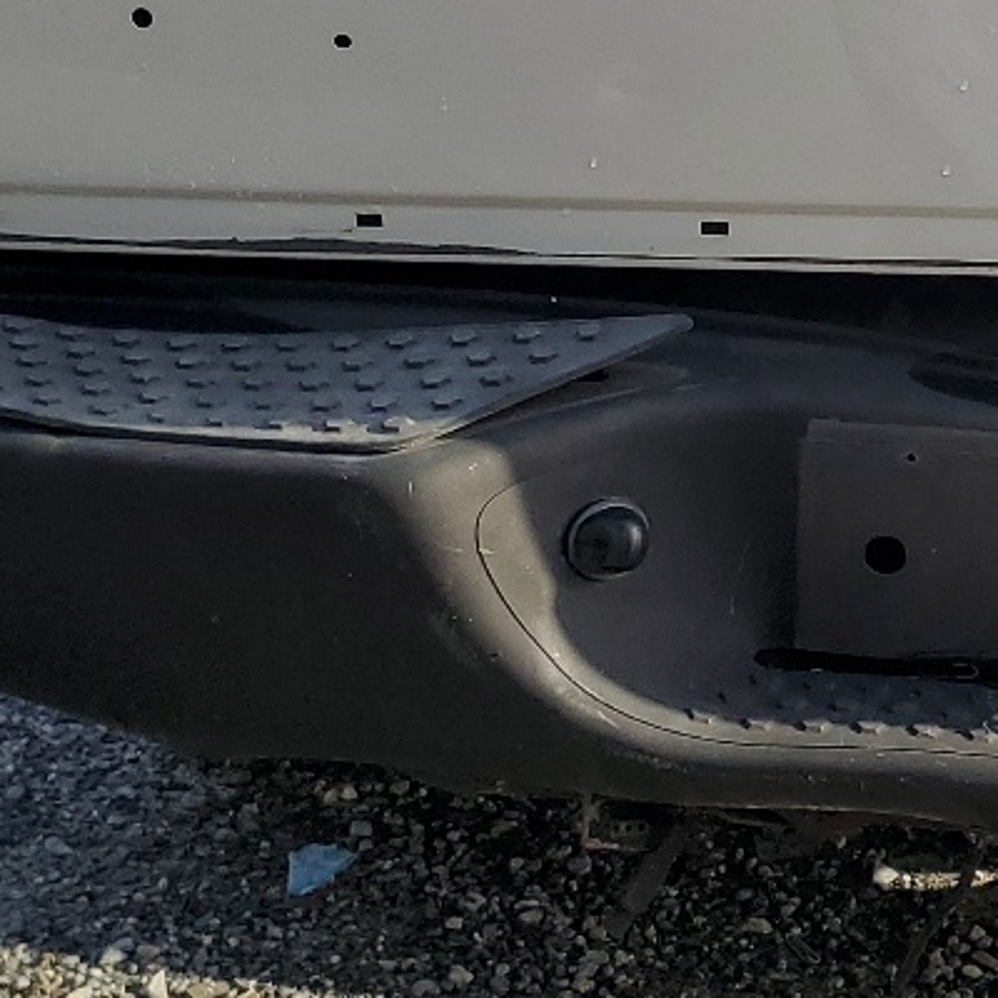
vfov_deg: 18.2
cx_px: 1100
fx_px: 3001
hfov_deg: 18.2
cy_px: -115
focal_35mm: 92
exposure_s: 1/1667
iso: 50
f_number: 1.5
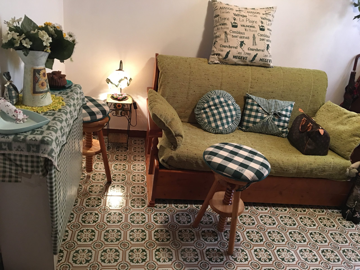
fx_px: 302
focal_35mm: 29
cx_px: 180
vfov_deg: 48.2
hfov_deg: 61.7
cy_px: 135
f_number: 2.2
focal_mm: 4.15
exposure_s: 1/10
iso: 100
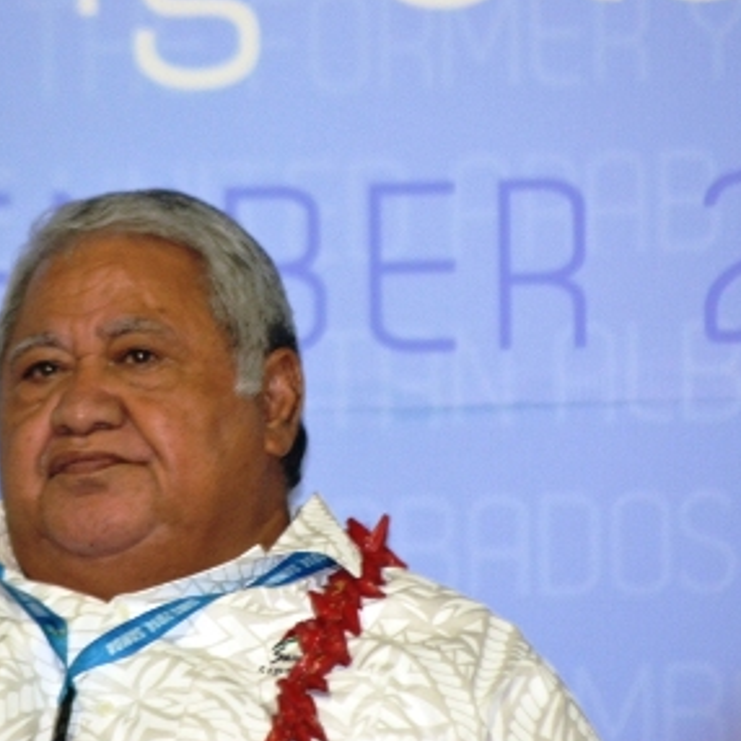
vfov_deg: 2.9
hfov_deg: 2.9
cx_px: 249
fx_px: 14507
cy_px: 378
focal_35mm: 599
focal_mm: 300
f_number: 5.6
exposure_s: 1/60
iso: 2000
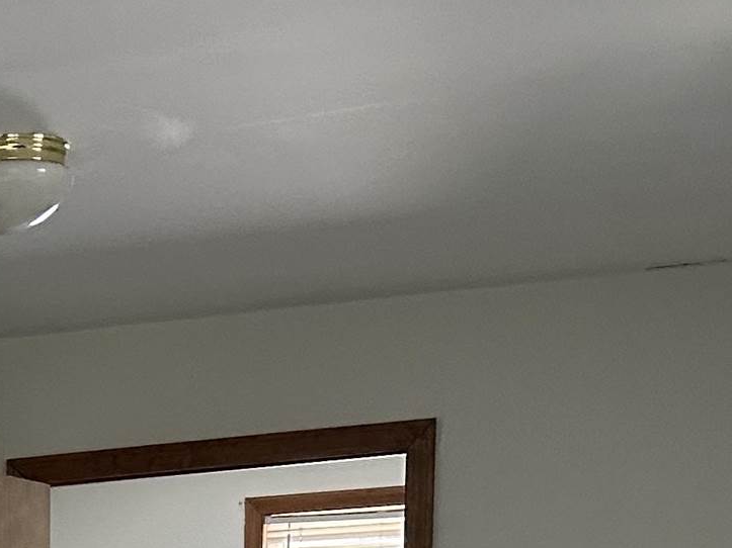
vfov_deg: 12.5
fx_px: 2157
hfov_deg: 17.7
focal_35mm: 102
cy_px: 1157
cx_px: -289
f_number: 1.78
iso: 400
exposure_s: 1/60
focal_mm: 6.86
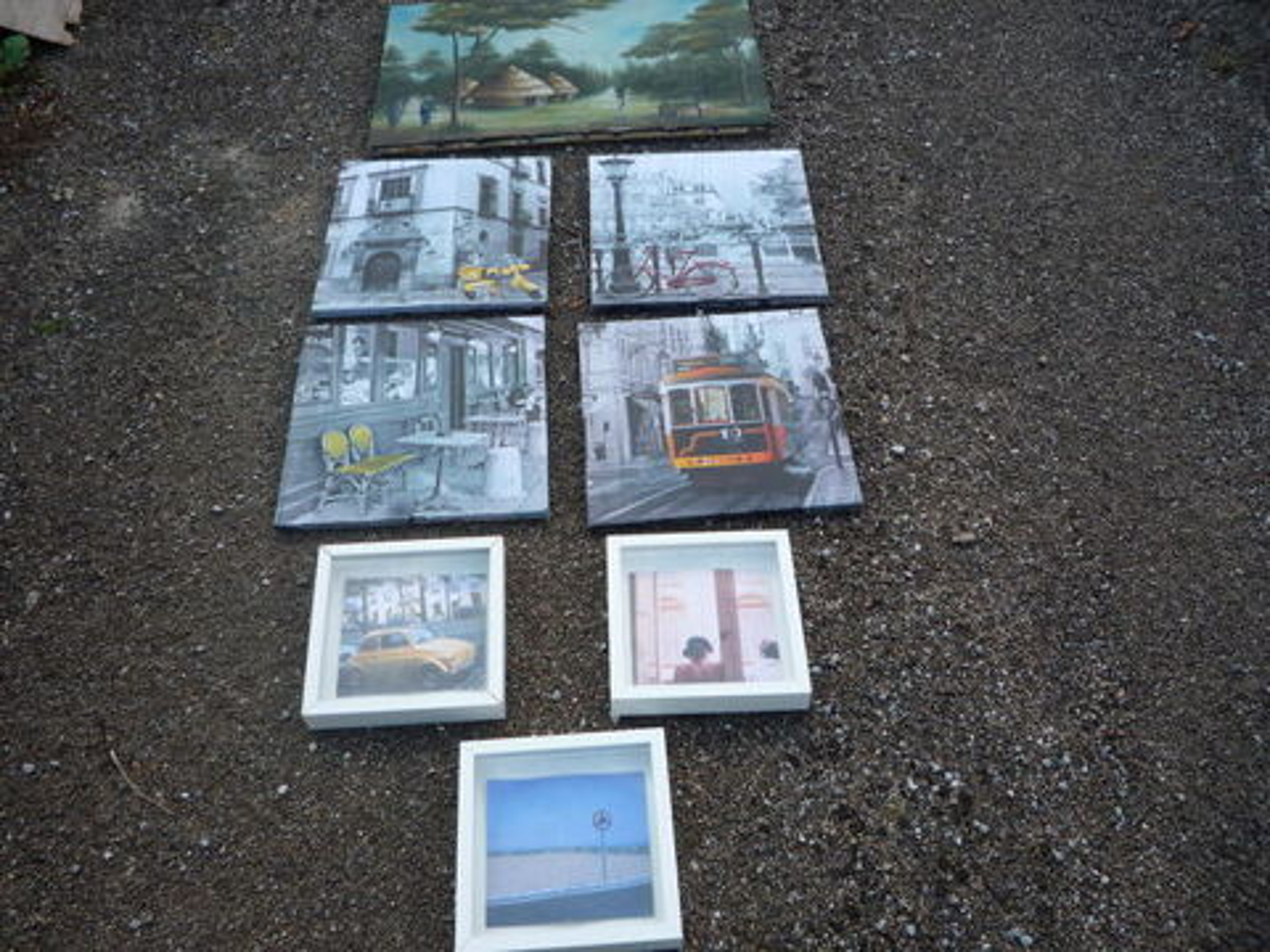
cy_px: 476
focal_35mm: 30
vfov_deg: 46.8
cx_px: 635
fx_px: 1101
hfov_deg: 60.0
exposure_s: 1/160
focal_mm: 5.2
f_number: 4
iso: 100
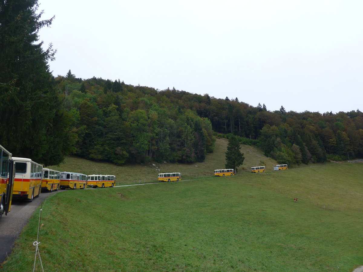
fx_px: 304
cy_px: 136
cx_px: 182
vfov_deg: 48.2
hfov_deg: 61.7
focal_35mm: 29
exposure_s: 1/320
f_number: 2.8
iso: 80
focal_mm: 6
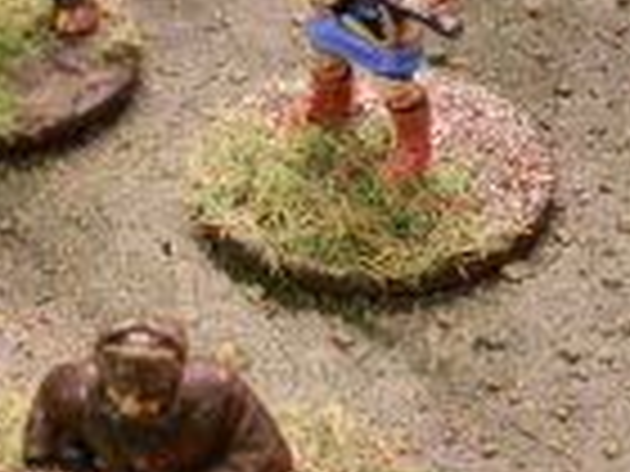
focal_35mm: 234
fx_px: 4259
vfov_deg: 6.3
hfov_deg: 8.4
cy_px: 63
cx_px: -126
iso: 250
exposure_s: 1/8
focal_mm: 10.99
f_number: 3.7
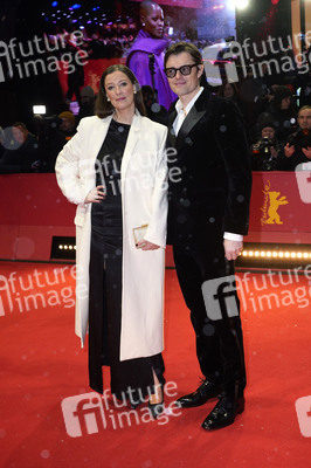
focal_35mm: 39
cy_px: 234
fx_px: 506
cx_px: 156
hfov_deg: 34.2
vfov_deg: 49.6
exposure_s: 1/160
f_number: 5.6
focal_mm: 39
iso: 800
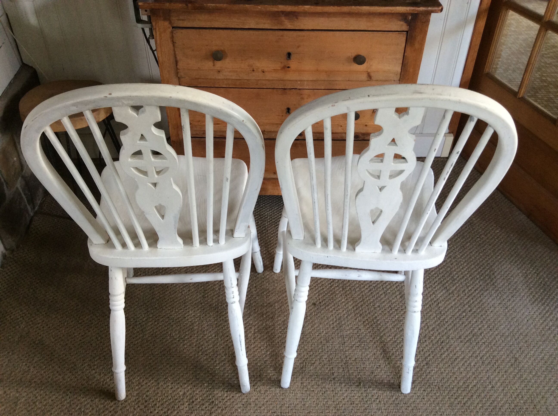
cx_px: 279
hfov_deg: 56.9
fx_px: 515
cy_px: 208
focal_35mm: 32
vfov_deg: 44.1
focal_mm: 3.3
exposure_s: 1/25
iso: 80
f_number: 2.4
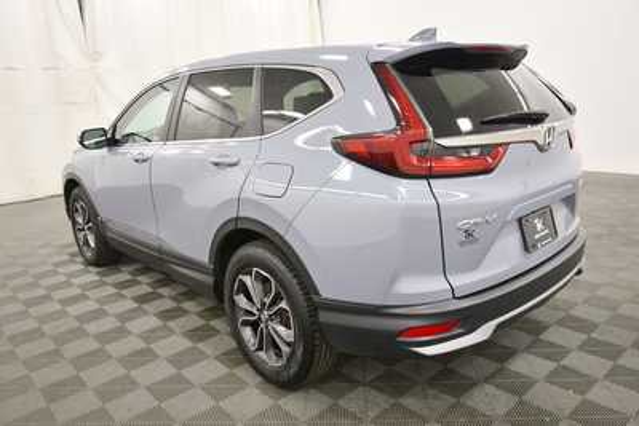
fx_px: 479
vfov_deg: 48.0
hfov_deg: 67.4
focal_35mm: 27
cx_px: 320
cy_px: 213
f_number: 5.6
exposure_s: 1/125
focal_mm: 18
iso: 1250
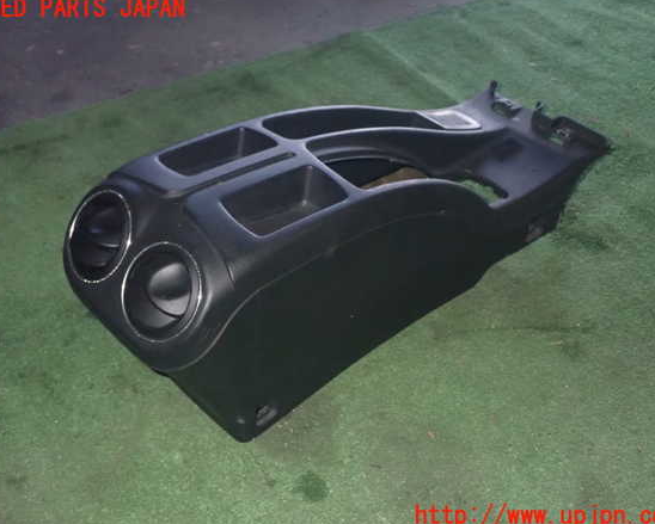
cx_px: 326
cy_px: 263
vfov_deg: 32.1
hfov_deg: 39.5
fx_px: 912
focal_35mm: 47
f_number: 9
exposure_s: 1/40
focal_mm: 7.84
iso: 1250
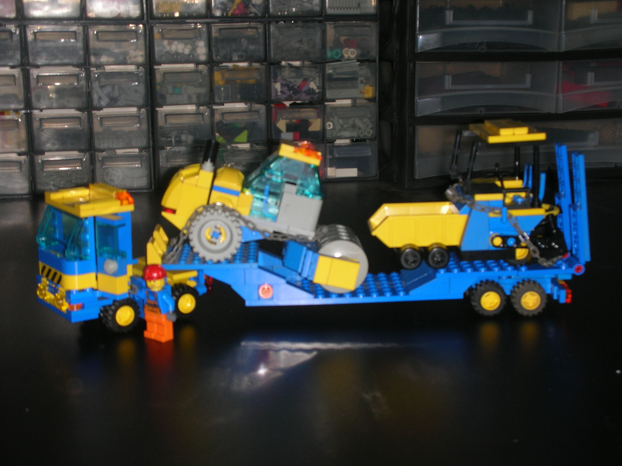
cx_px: 311
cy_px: 233
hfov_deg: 31.7
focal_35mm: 61
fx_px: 1096
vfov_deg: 24.0
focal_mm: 10.1
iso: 50
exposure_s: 1/120
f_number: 4
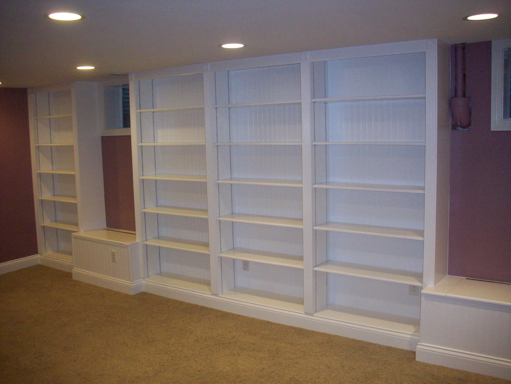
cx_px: 256
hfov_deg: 50.1
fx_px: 546
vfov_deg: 38.7
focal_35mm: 37
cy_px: 192
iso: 160
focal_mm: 6.2
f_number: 2.8
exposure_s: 1/45
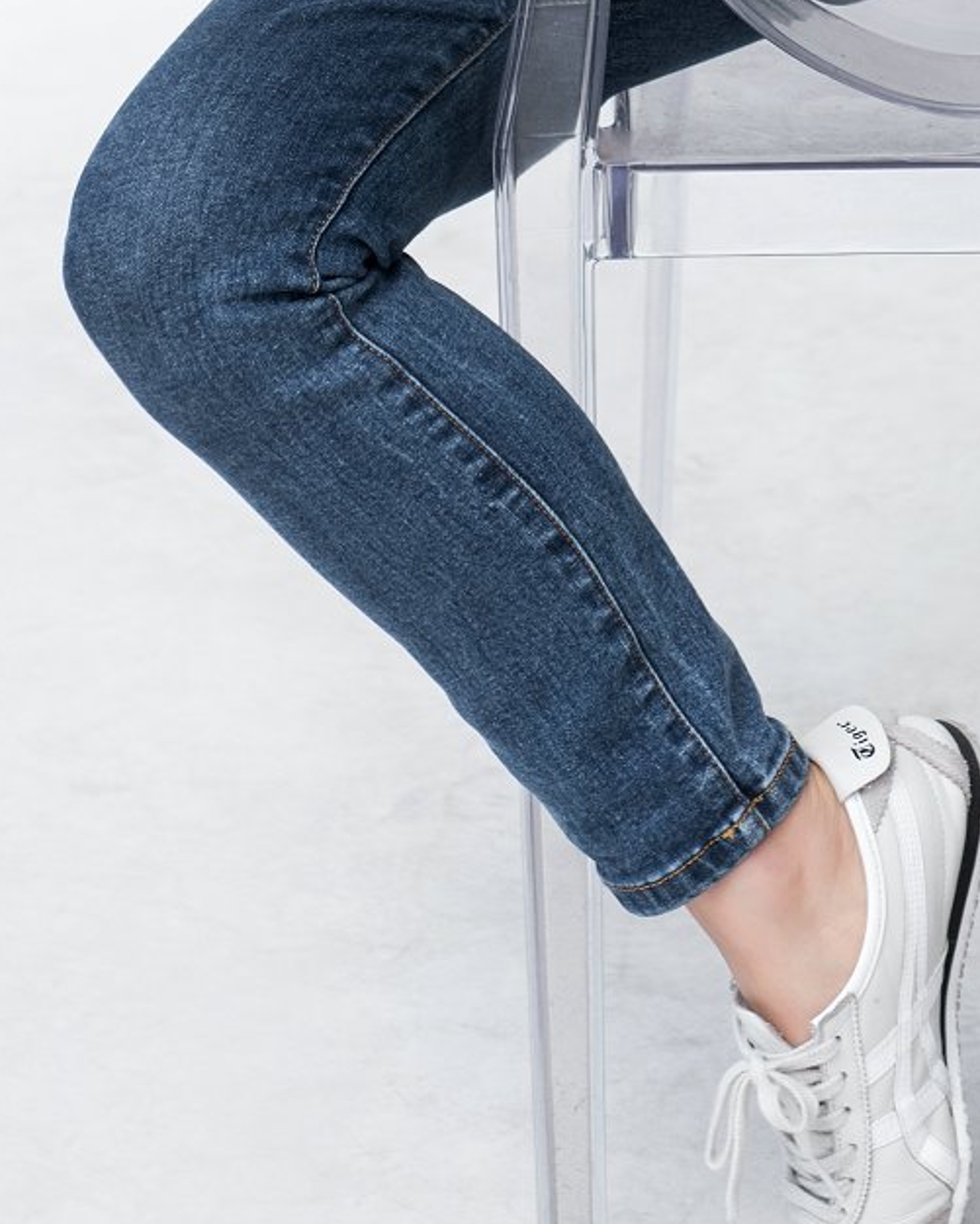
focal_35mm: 186
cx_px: 920
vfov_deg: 10.1
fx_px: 6742
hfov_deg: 8.3
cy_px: -495
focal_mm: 62
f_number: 4
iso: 125
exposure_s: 1/125
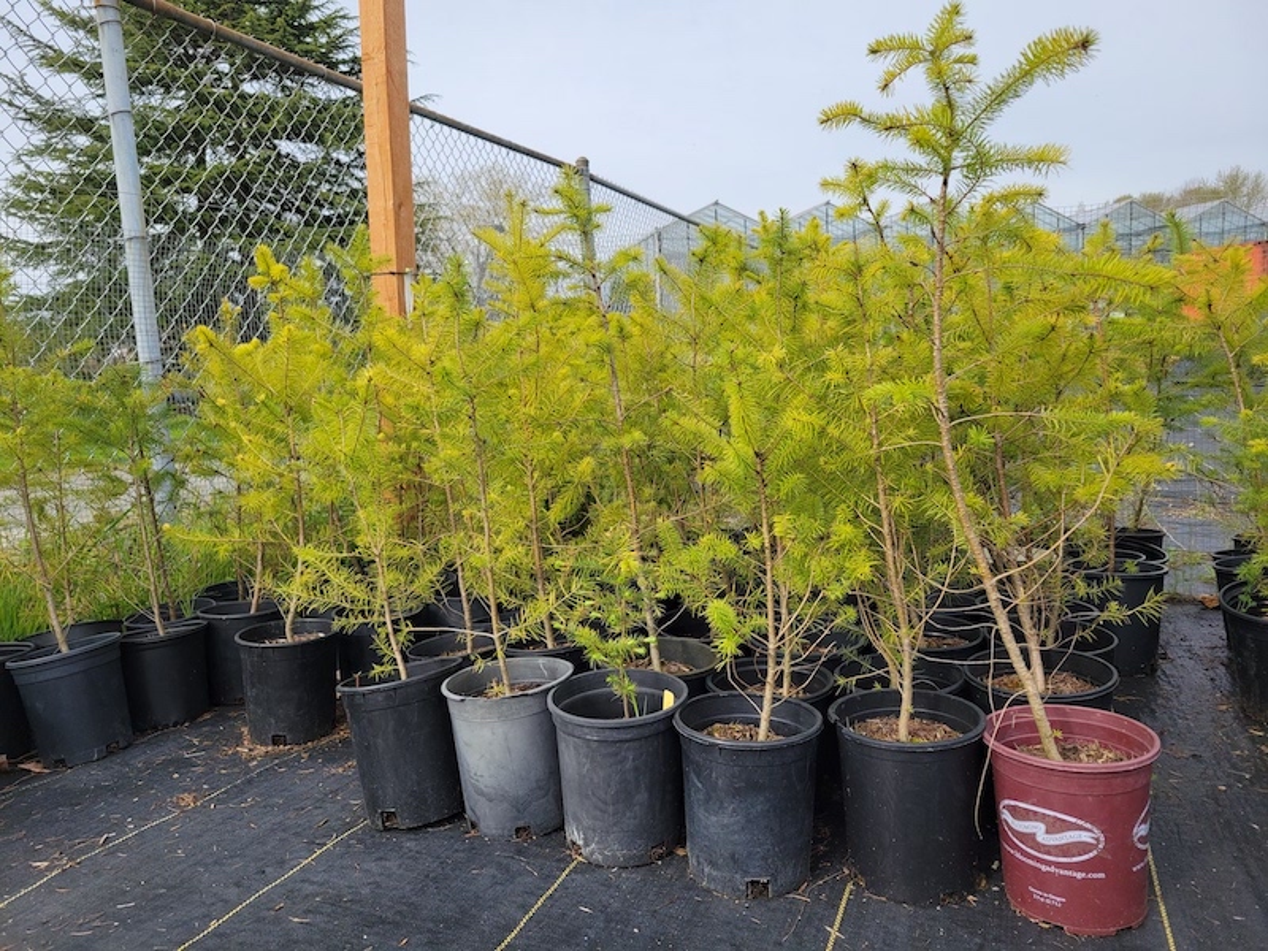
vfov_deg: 53.1
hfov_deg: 67.3
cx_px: 634
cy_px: 476
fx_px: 952
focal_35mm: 26
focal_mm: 5.4
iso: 40
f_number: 1.8
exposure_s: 1/1465
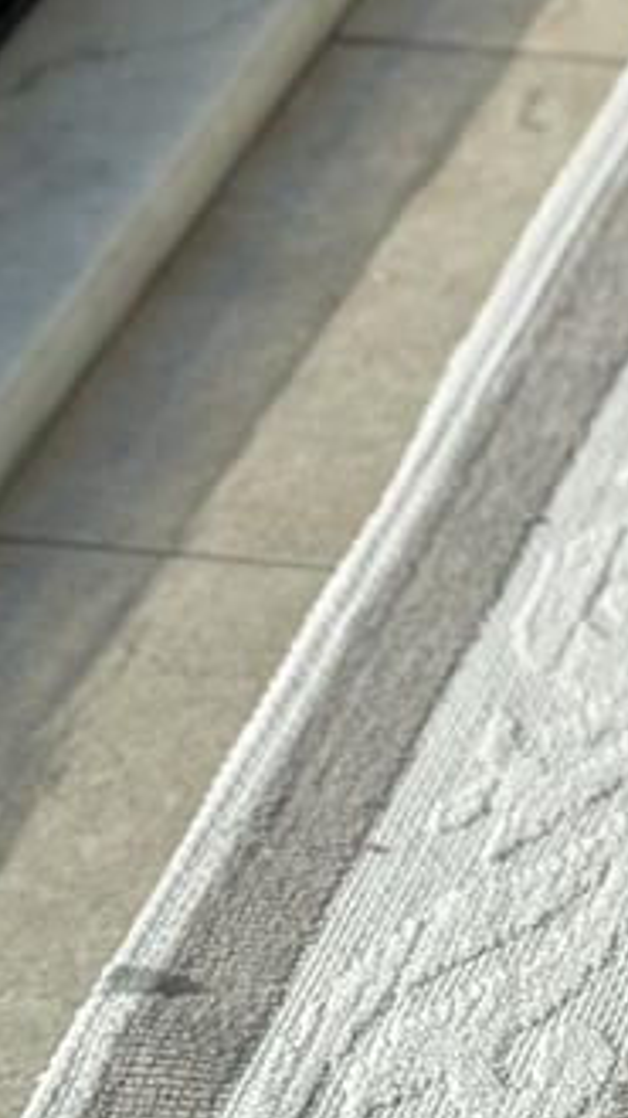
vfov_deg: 9.9
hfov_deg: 5.6
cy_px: -375
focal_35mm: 212
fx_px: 6278
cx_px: 1337
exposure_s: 1/1076
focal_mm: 6.76
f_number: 1.78
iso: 64
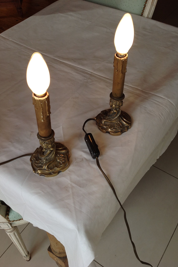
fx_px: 274
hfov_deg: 35.9
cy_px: 134
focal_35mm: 37
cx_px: 91
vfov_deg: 51.9
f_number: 2.4
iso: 50
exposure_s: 1/299
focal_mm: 4.28
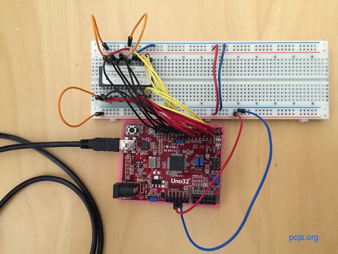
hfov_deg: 61.7
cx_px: 169
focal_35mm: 29
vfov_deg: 48.2
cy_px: 127
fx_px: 283
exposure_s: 1/24
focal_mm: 4.15
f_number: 2.2
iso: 250
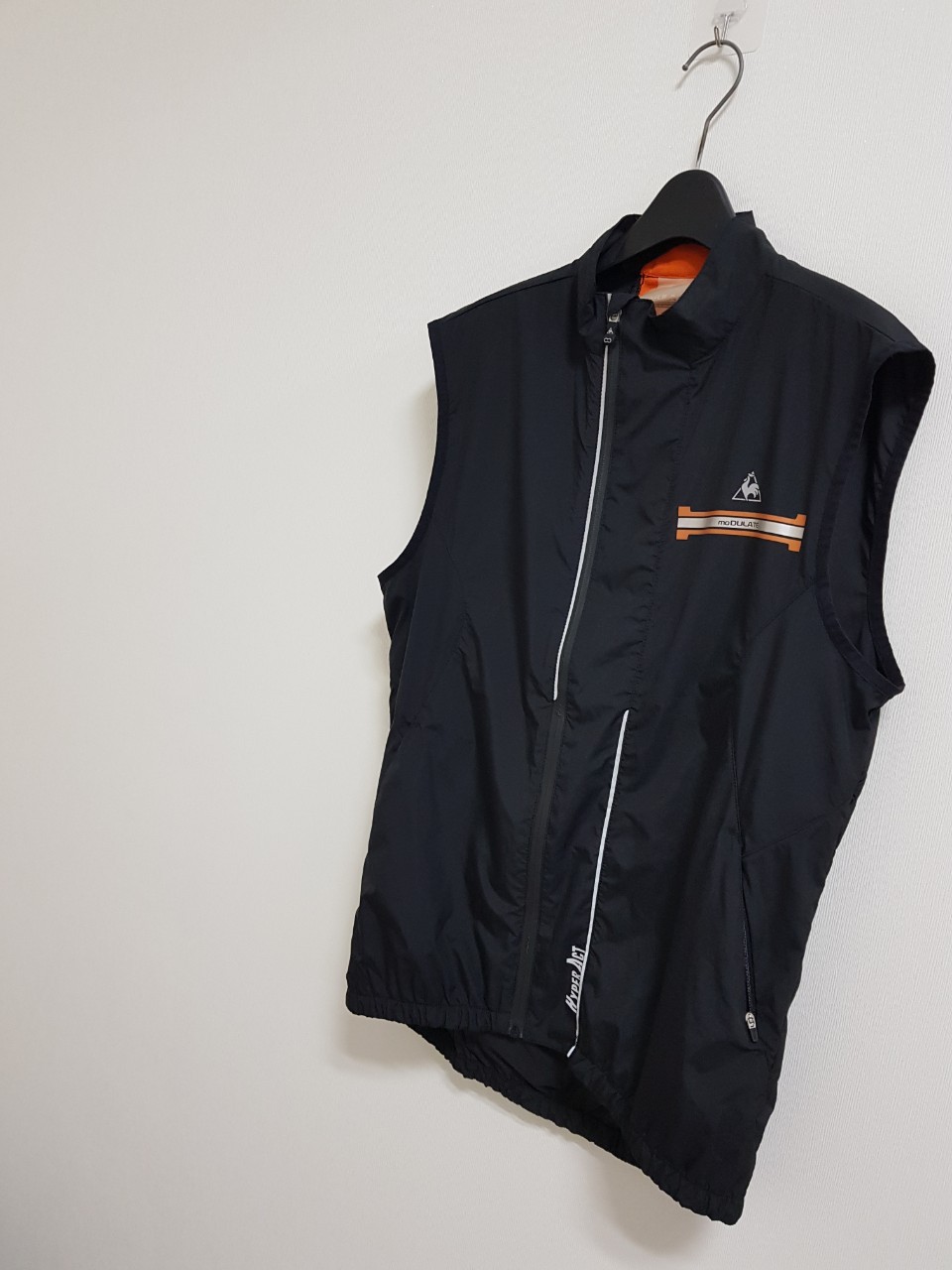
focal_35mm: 26
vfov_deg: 67.3
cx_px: 476
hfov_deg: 53.1
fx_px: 953
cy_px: 635
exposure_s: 1/30
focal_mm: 4.3
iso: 160
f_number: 1.7
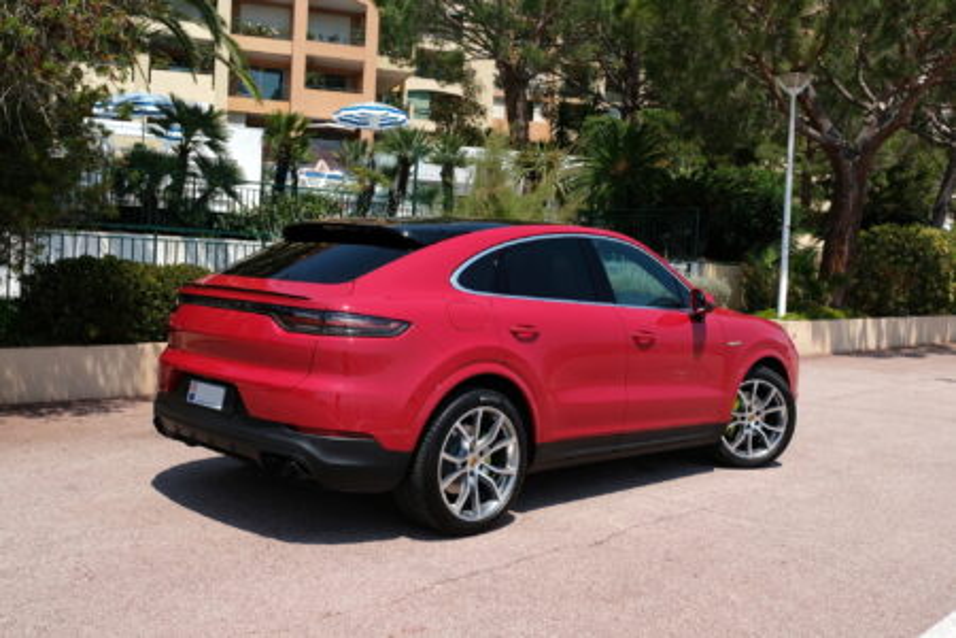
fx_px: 797
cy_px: 319
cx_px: 478
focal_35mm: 30
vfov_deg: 43.6
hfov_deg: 61.9
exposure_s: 1/200
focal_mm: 20
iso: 100
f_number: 9
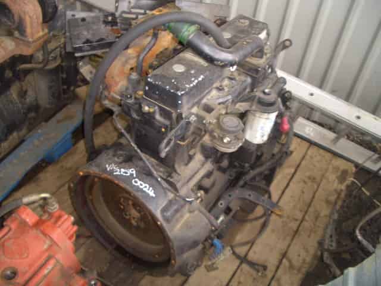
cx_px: 190
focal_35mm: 35
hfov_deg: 52.6
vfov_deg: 40.7
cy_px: 143
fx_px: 385
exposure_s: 1/60
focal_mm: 5.8
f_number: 2.6
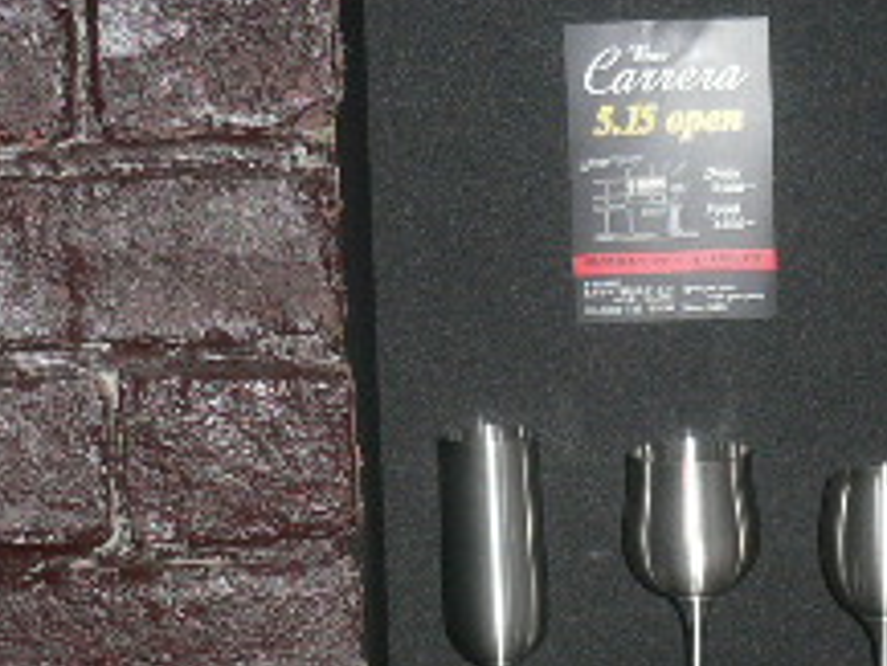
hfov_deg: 18.8
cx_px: 740
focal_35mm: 103
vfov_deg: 14.3
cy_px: 490
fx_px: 2641
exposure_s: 1/8
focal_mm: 5.8
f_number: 2.8
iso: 100
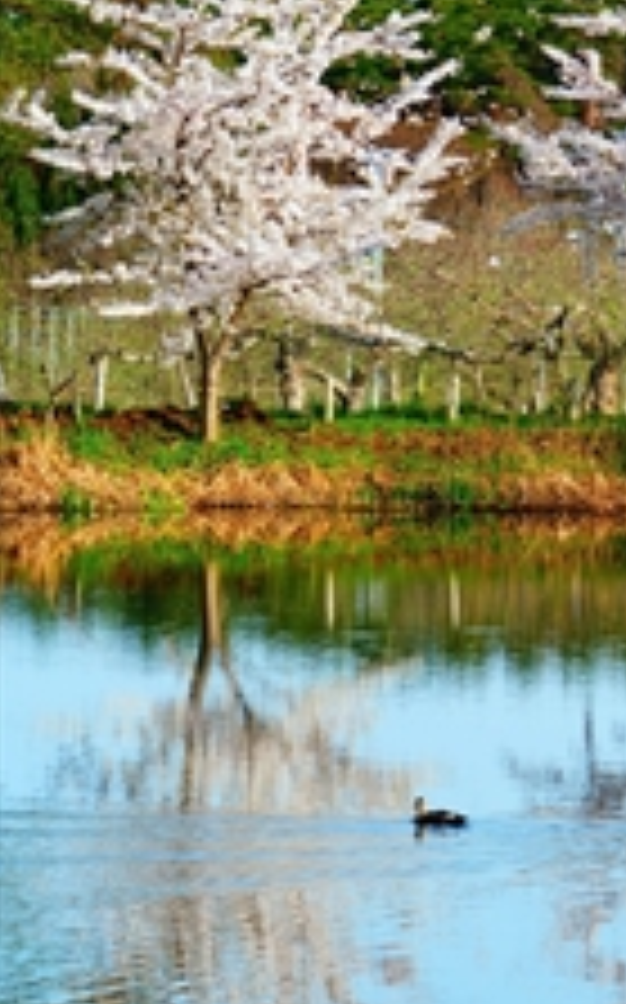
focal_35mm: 277
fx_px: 7574
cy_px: 570
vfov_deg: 7.6
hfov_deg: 4.7
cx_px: 896
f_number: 7.1
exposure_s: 1/250
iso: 100
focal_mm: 101
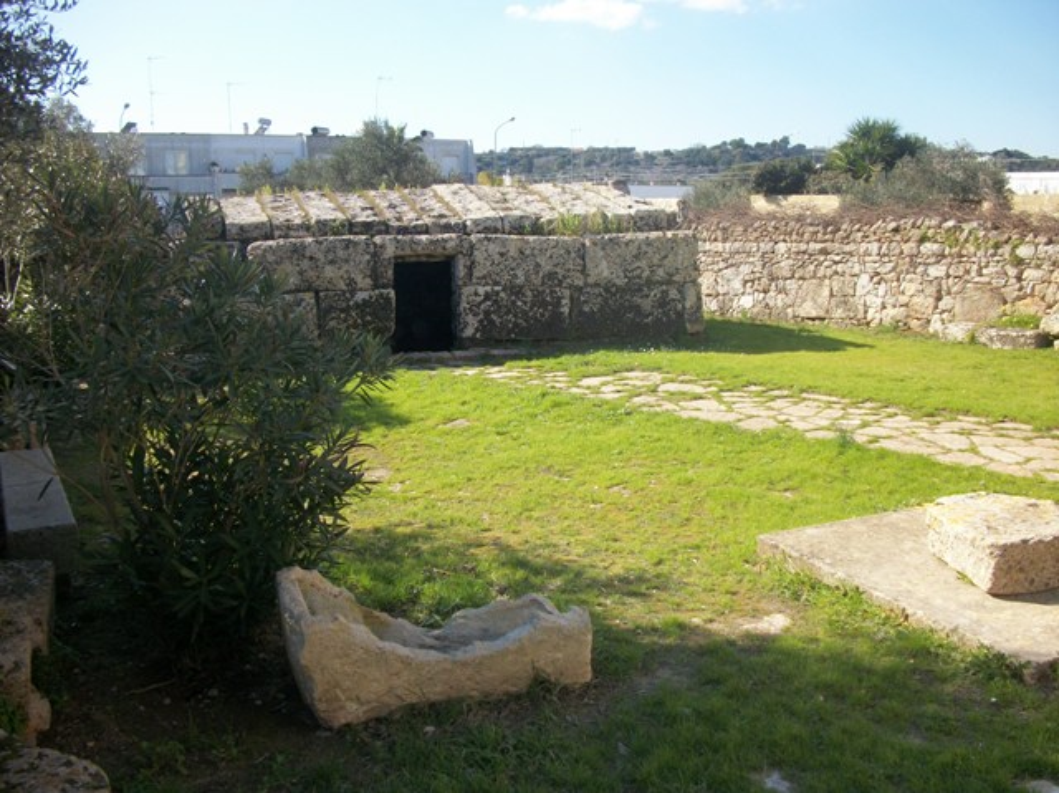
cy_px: 396
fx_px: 978
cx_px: 530
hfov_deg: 56.9
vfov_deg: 44.1
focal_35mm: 32
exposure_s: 1/100
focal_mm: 5.7
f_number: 8.8
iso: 80
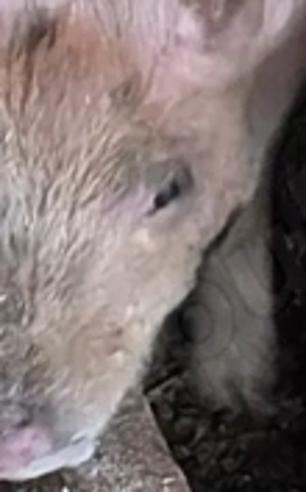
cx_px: 768
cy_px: 297
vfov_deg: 10.9
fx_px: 2572
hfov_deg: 6.4
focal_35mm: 192
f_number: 1.7
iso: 1171
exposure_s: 1/100
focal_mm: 4.53
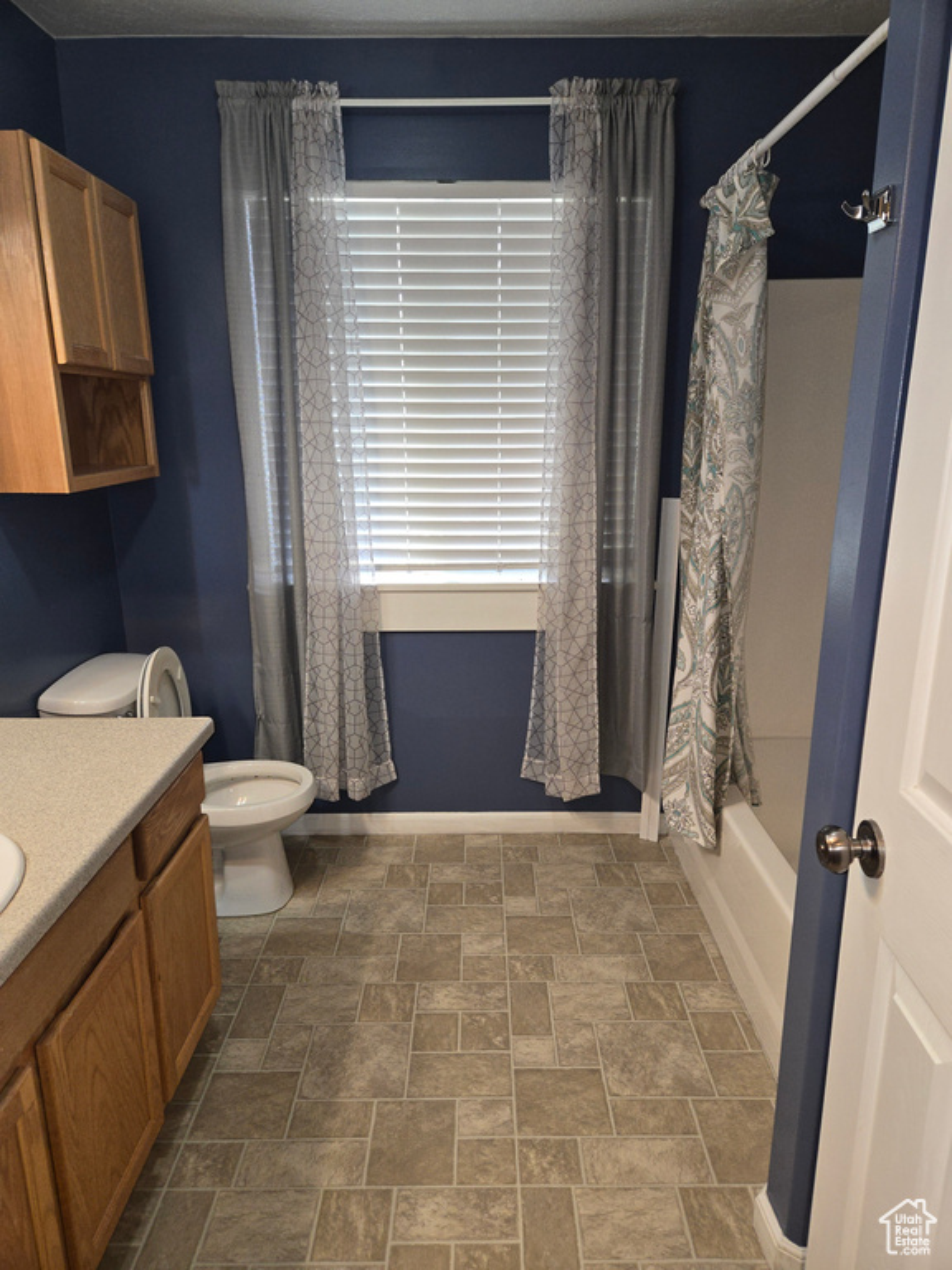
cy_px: 635
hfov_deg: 58.9
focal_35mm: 23
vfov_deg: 73.9
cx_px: 476
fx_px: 843
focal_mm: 5.4
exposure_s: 1/60
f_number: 1.8
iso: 125
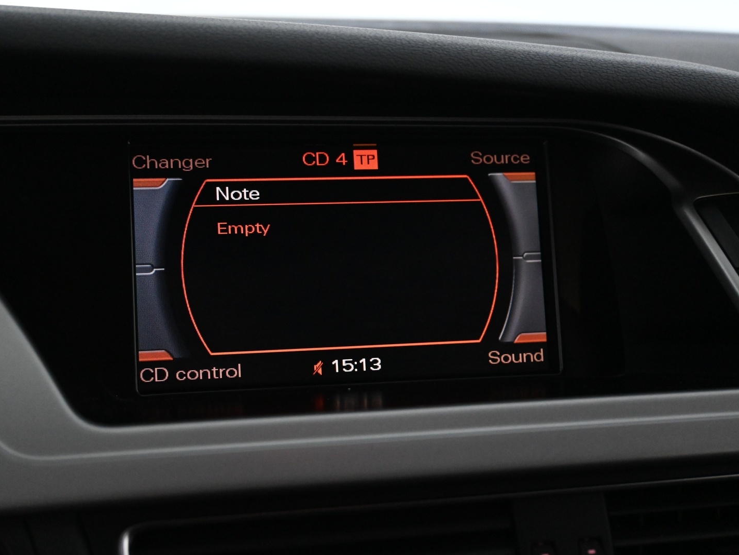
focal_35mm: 48
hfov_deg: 40.0
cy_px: 278
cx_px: 336
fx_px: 1015
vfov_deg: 30.5
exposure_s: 1/50
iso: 3600
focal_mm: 29
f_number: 4.8
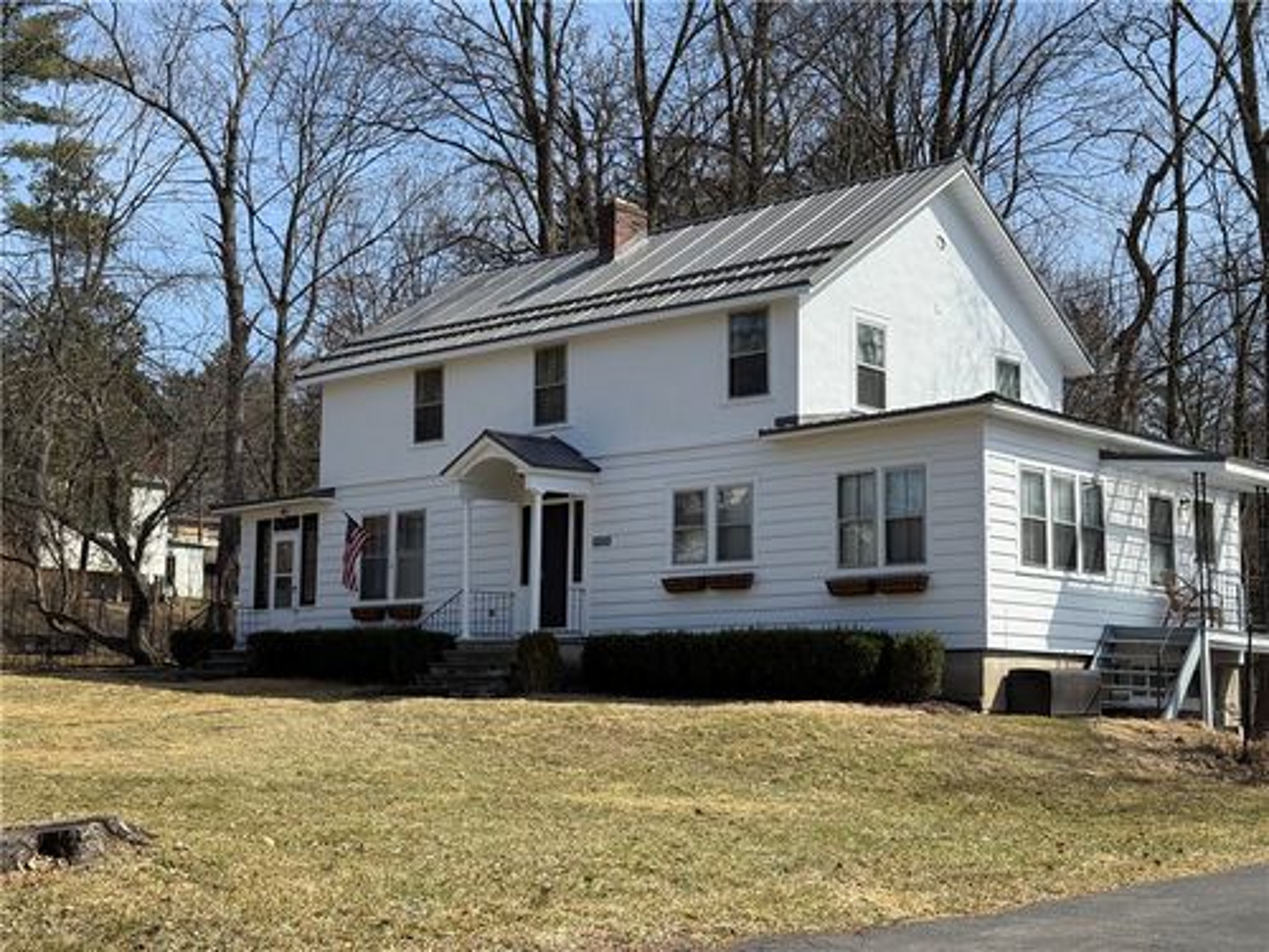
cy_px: 476
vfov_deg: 30.3
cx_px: 634
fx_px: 1760
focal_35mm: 48
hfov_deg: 39.7
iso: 64
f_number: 1.78
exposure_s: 1/3096
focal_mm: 6.76
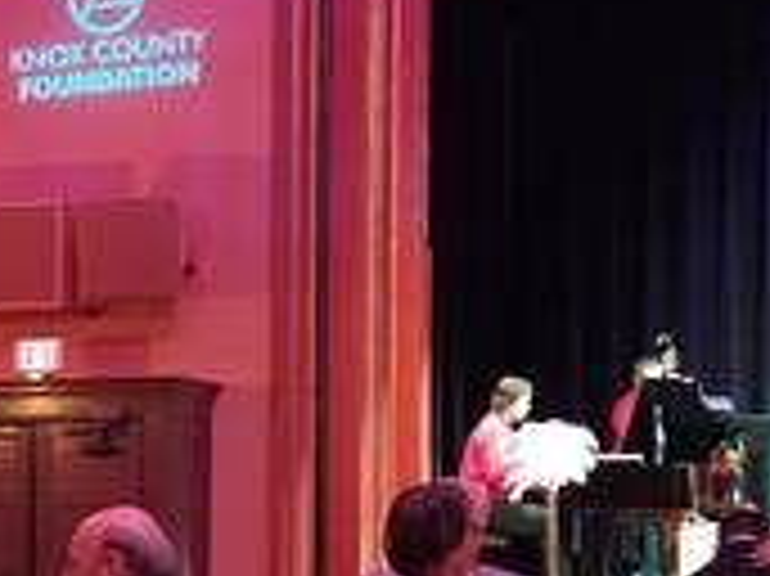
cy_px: 513
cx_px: 54
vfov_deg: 15.4
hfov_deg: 20.2
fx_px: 2112
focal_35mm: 95
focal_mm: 4.75
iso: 772
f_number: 1.7
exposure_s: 1/20
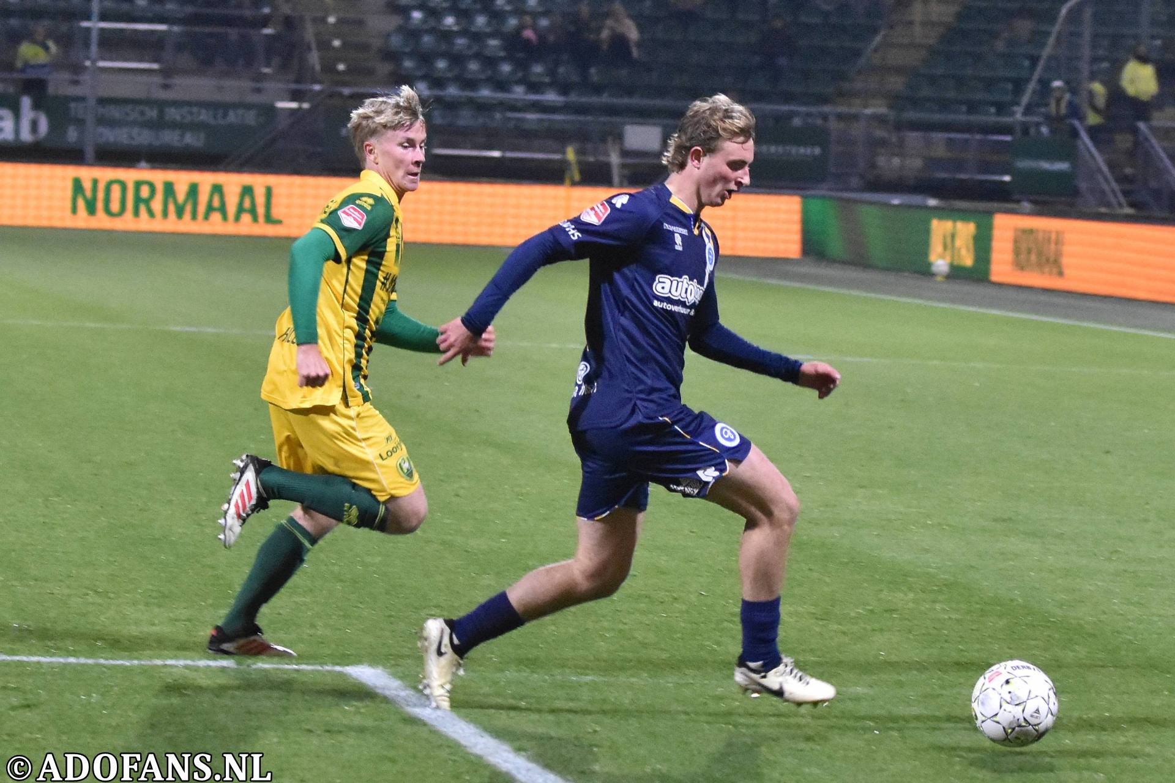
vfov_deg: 13.0
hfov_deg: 19.5
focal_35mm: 105
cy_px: 392
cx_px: 588
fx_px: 3427
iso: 3200
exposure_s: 1/640
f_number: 2.8
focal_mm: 70
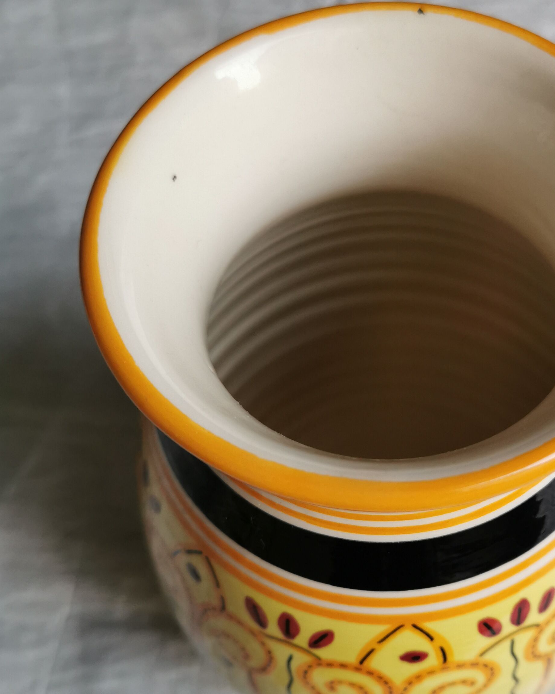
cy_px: 422
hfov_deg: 35.1
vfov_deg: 43.6
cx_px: 394
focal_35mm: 42
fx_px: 862
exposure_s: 1/50
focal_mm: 5.58
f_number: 1.8
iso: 160
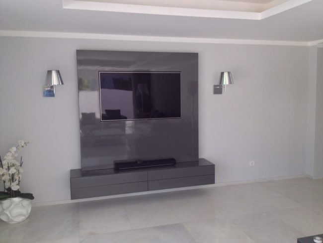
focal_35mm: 35
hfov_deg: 52.6
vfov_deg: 40.7
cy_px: 122
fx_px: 327
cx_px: 162
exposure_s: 1/120
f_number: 2.4
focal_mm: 4.28
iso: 64
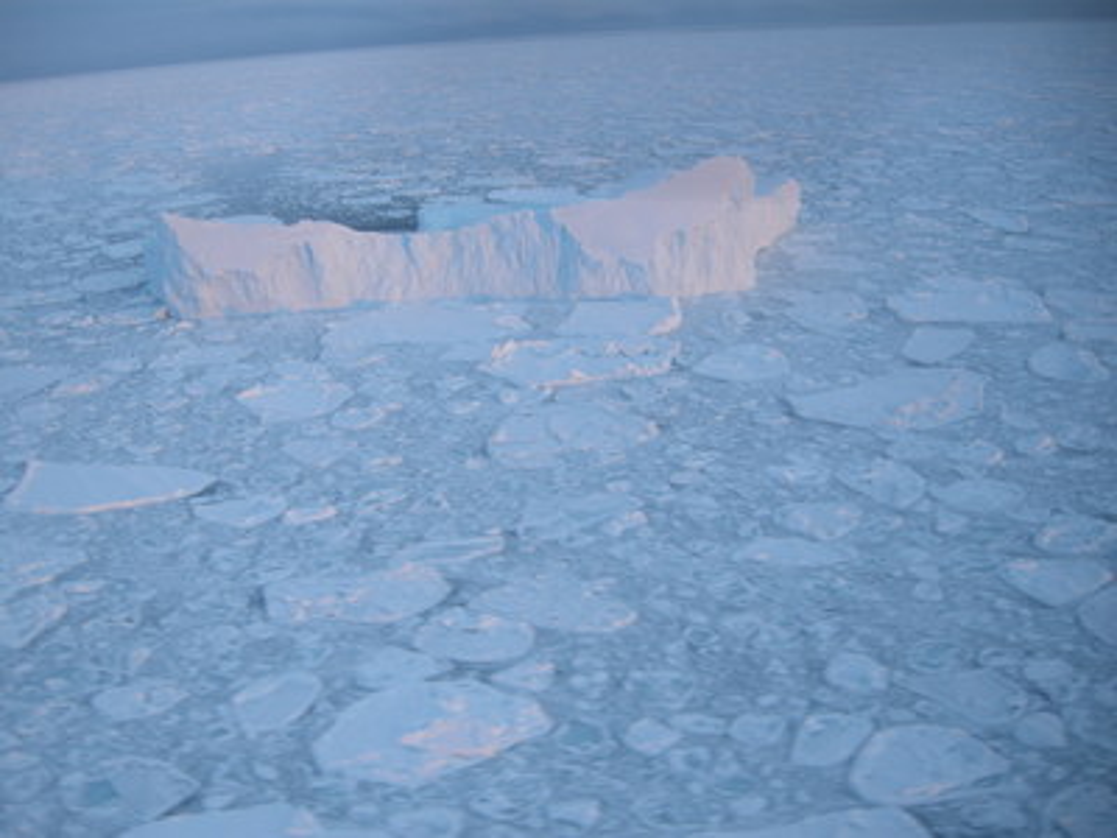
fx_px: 1129
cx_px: 558
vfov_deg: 40.7
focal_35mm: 35
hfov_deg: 52.6
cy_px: 419
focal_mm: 7.5
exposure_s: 1/67.5
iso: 64
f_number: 2.7
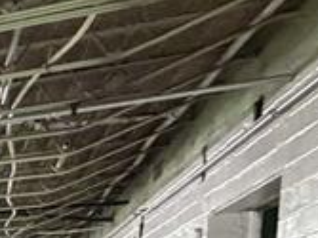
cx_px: -598
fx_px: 789
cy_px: 421
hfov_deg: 12.1
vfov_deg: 15.0
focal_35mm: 86
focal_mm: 2.22
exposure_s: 1/60
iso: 640
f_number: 2.2
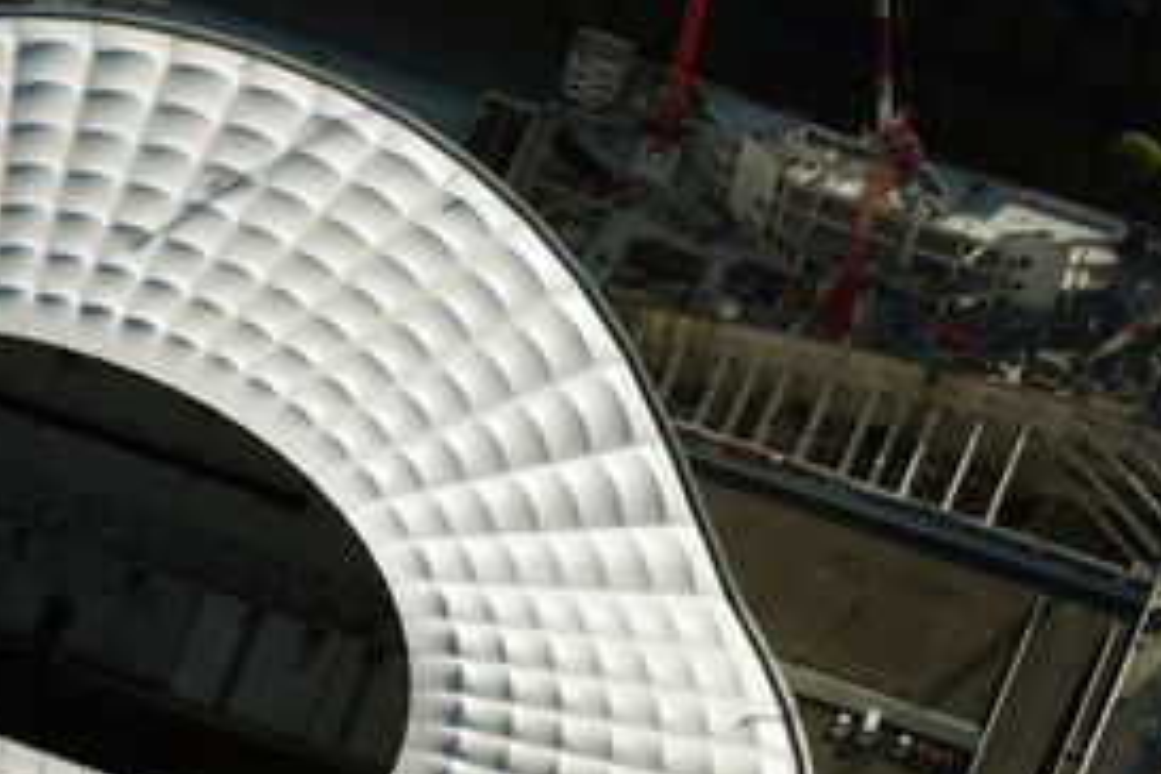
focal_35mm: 417
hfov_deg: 4.9
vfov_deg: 3.3
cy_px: 621
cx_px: 89
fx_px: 13447
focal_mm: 200
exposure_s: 1/2000
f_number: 8
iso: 800
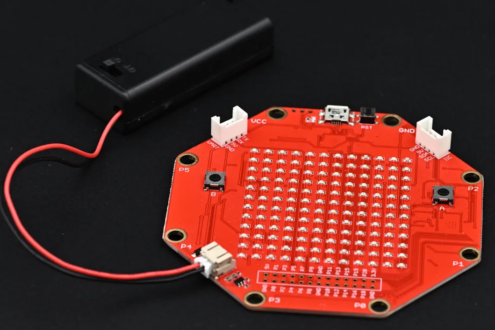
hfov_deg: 17.2
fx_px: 1637
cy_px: 154
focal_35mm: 119
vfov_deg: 11.5
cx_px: 235
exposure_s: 1/40
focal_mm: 105
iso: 800
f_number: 9
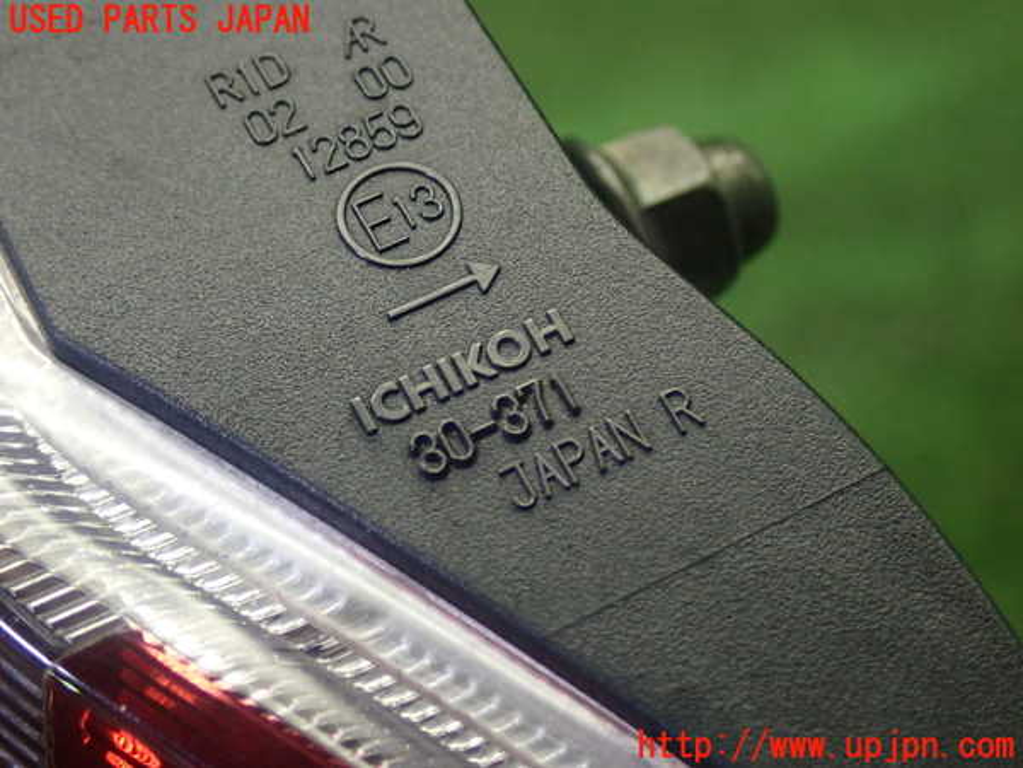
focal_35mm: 77
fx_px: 2276
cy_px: 384
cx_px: 512
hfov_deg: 25.3
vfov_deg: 19.1
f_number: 4.1
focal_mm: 13.65
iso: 640
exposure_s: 1/80
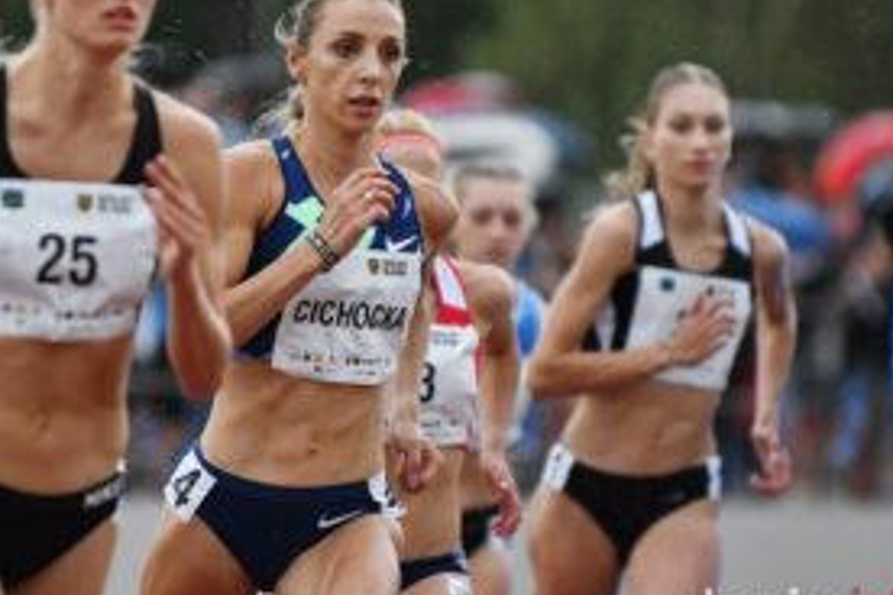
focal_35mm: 435
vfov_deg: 3.2
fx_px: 10790
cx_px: 336
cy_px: 212
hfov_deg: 4.7
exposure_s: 1/2500
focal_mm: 200
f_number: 2.8
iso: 1600
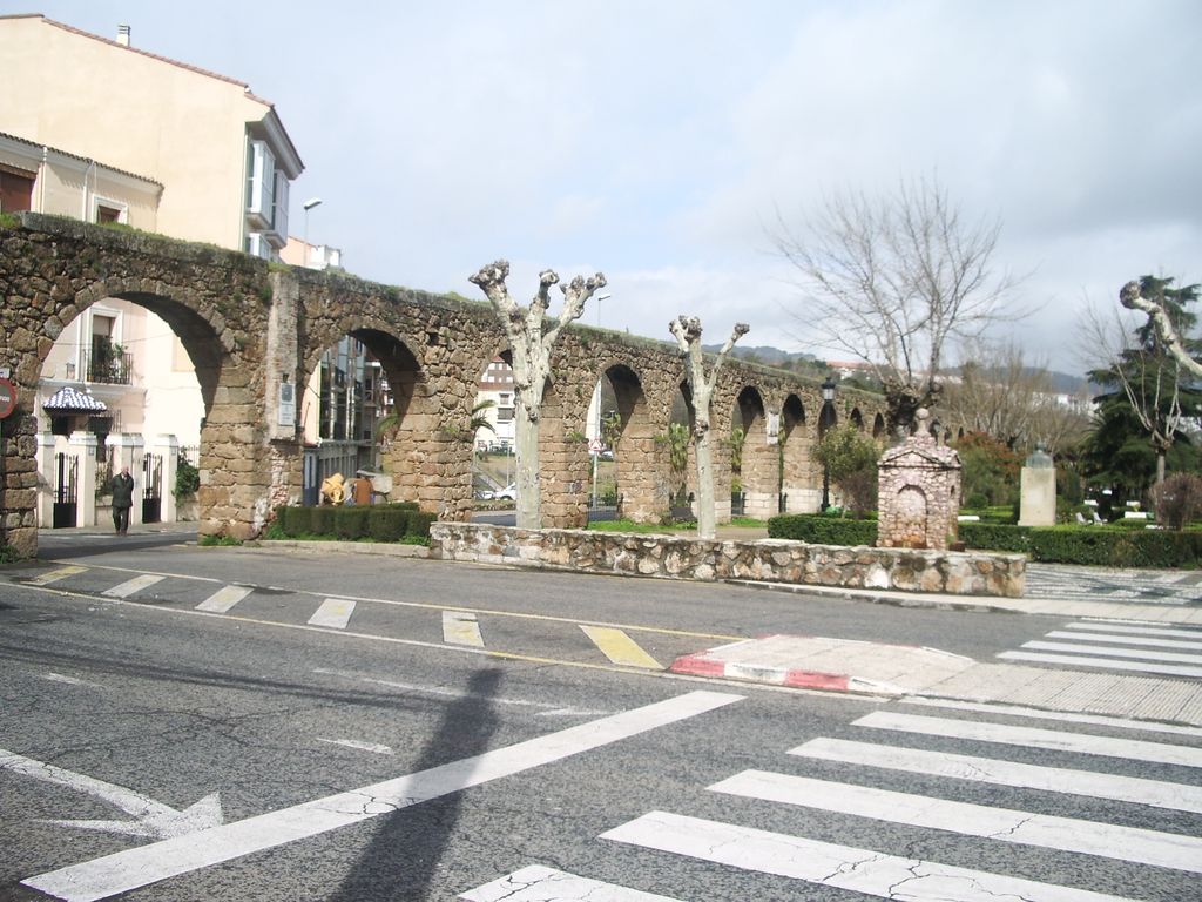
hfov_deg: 52.6
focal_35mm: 35
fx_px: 1215
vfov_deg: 40.7
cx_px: 601
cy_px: 451
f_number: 4.3
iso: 50
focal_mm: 5.8
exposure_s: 1/500
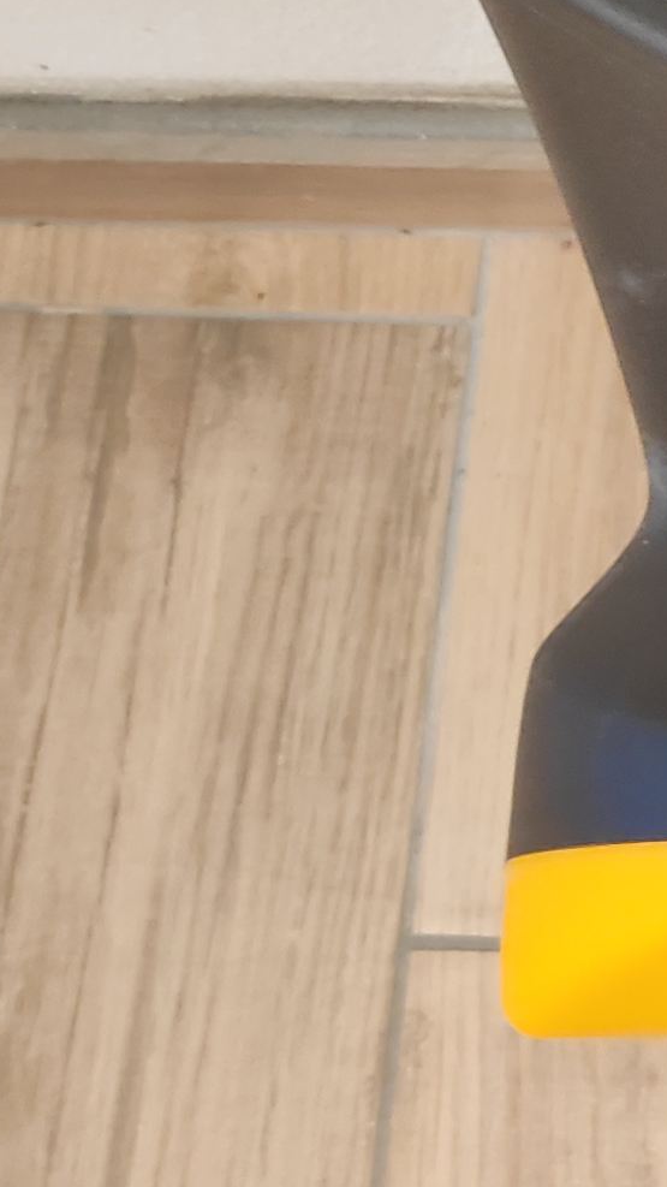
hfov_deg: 11.0
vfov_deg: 23.4
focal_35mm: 89
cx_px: 1702
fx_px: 2799
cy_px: 178
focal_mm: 3.94
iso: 602
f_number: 1.9
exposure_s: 1/25
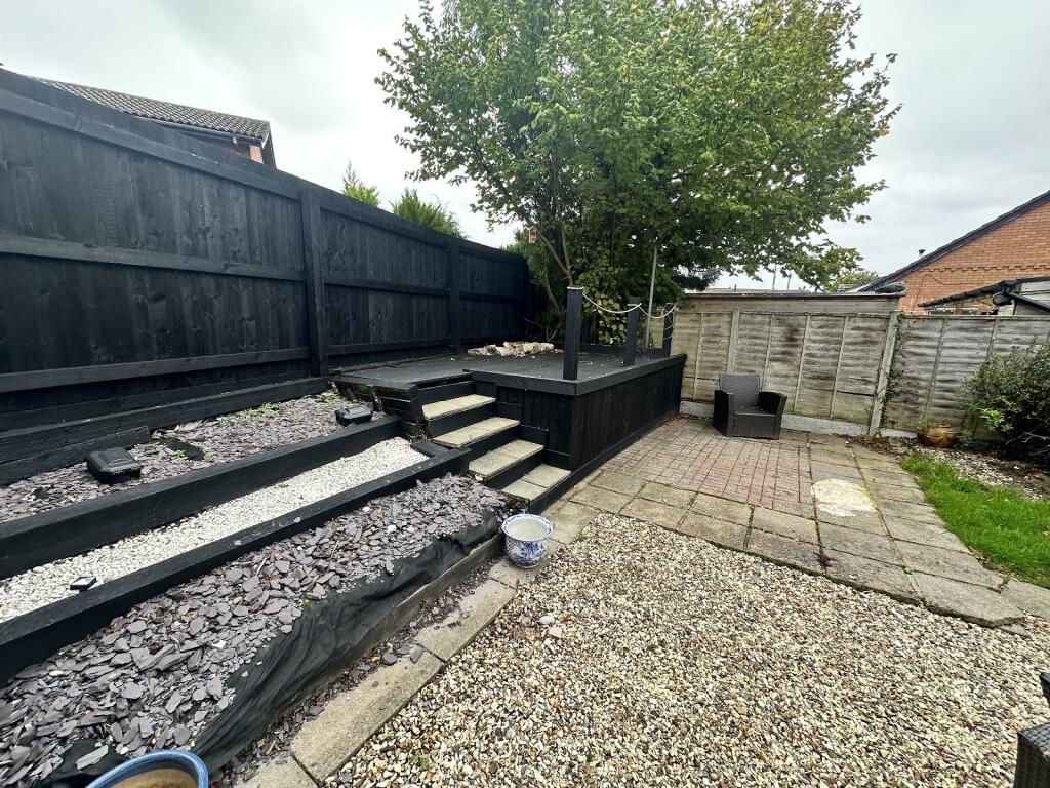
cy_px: 394
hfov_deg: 102.1
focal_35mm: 14
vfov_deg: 85.7
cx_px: 525
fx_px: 425
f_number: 2.2
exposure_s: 1/178
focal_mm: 2.22
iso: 40
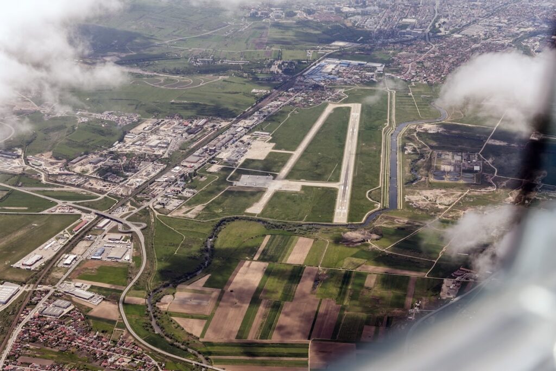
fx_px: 973
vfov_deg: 21.6
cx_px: 278
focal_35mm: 63
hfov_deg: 31.9
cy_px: 186
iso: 100
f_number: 8
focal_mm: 42
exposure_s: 1/250
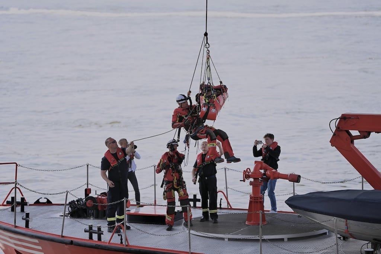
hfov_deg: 12.1
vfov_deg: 8.1
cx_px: 190
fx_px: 1799
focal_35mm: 170
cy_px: 127
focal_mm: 170
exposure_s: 1/640
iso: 100
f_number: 2.8
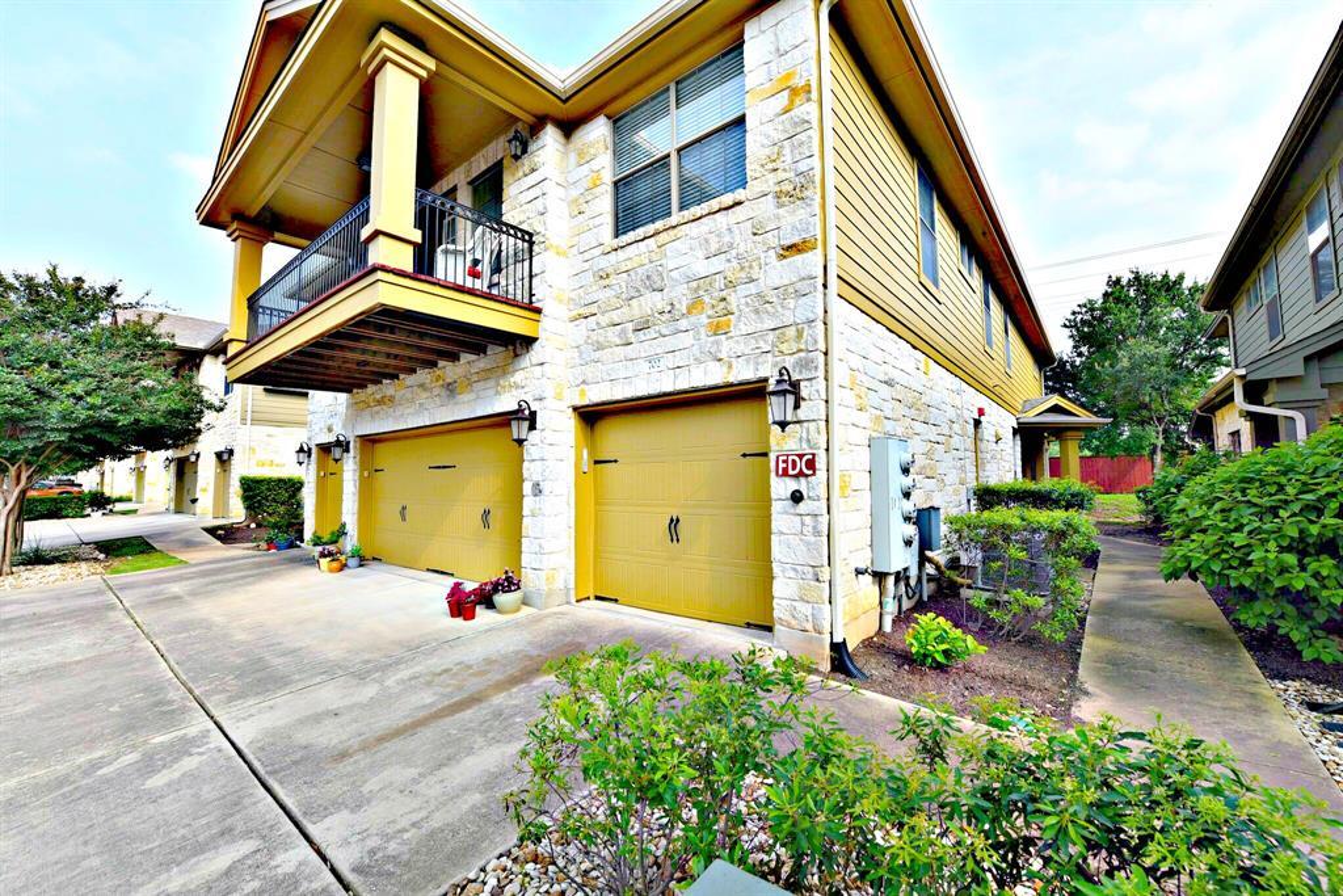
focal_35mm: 14
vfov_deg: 81.2
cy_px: 448
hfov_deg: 104.2
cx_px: 672
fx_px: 522
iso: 200
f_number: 9
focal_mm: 14
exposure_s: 1/320
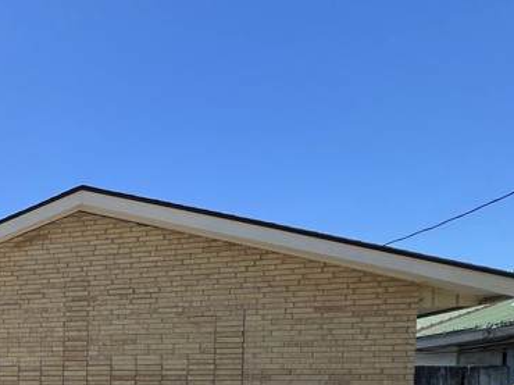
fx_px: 534
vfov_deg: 34.5
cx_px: -161
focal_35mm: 36
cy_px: 419
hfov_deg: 34.9
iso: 32
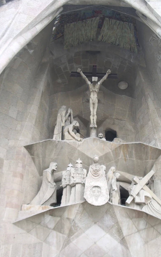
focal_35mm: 54
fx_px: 379
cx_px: 93
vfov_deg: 37.5
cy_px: 127
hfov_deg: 24.0
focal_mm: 8.2
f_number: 3.1
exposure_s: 1/100
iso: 50
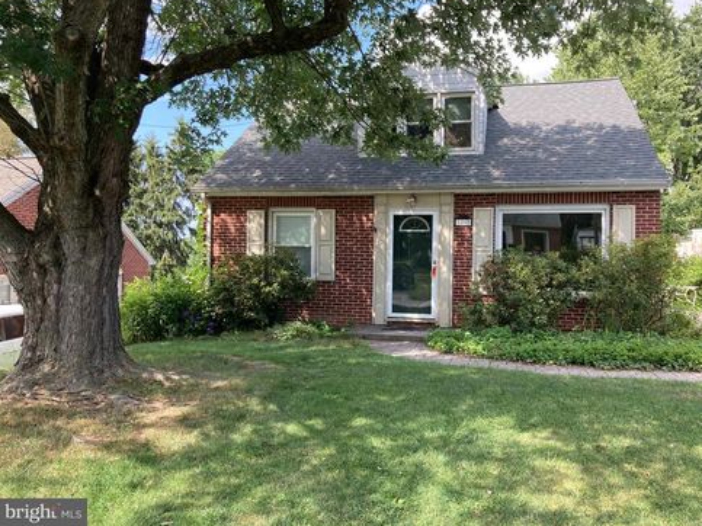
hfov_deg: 61.7
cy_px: 255
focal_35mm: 29
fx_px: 588
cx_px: 362
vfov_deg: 48.2
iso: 20
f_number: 1.8
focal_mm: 3.99
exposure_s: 1/248
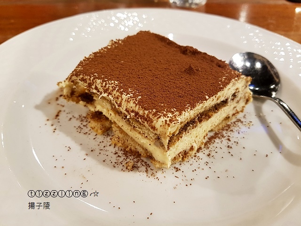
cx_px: 150
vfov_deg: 53.1
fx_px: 226
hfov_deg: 67.3
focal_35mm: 26
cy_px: 113
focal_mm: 4.2
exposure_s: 1/24
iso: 160
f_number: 1.7
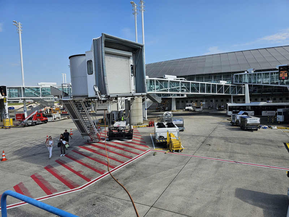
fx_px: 192
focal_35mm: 23
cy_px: 108
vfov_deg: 58.9
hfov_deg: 73.9
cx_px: 144
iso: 10
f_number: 1.7
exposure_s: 1/866
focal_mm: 6.3
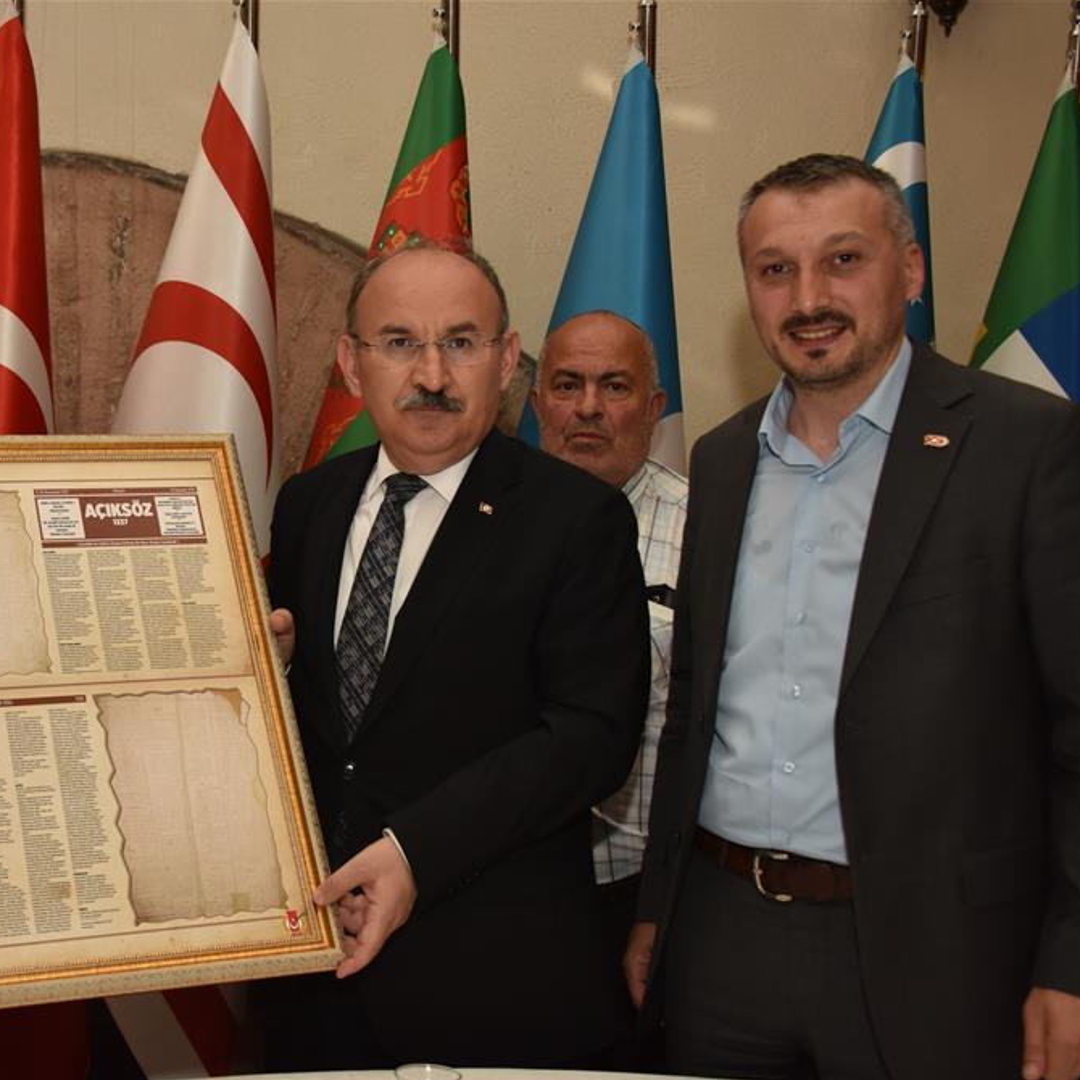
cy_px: 549
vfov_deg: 32.8
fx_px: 1836
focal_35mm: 52
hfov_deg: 32.3
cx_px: 292
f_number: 6.3
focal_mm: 40
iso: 1000
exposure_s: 1/250
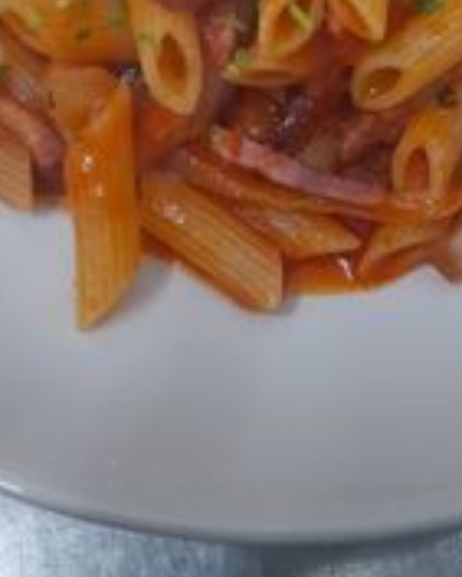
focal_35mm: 59
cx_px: 292
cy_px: 82
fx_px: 1008
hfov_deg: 25.7
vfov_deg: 30.8
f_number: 2
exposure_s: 1/25
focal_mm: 4.6
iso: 400
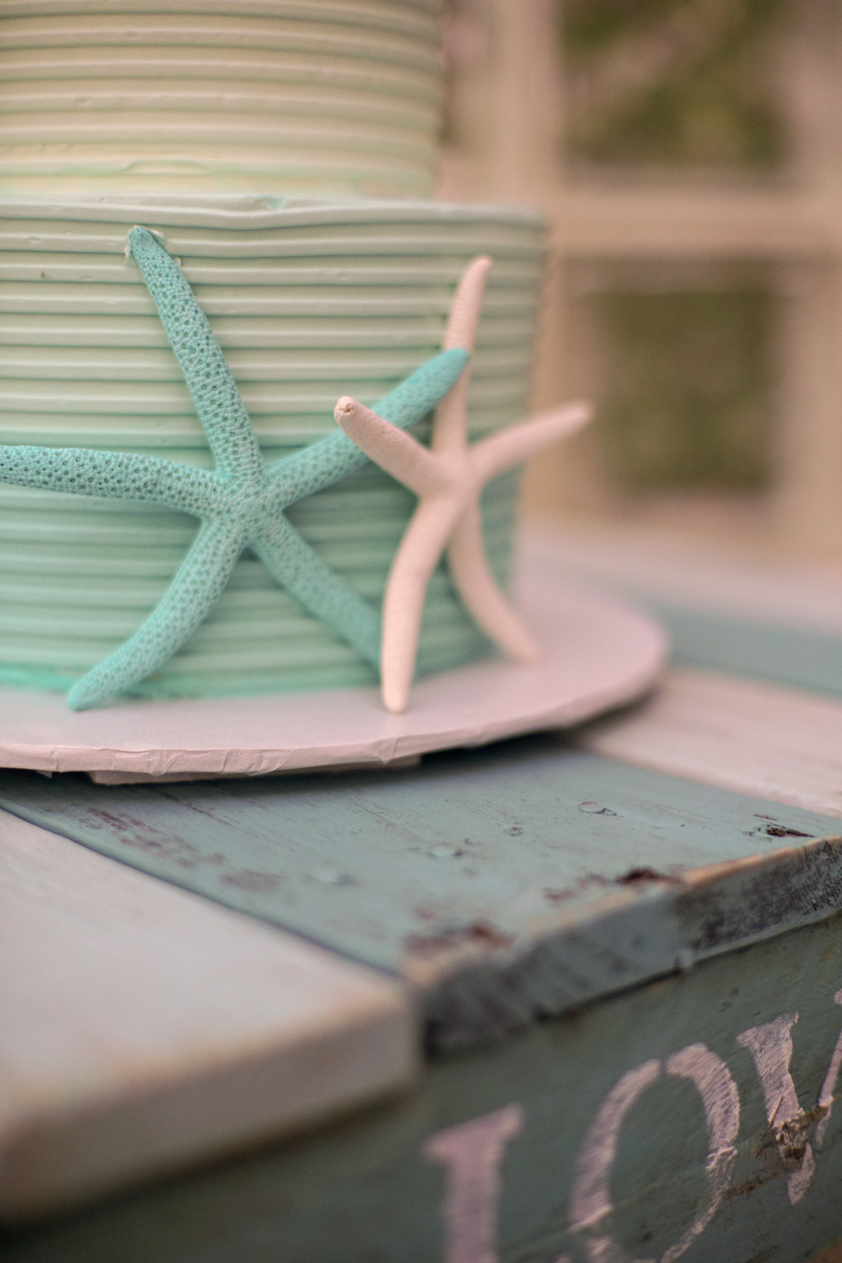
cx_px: 421
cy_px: 632
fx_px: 1753
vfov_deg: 39.6
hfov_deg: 27.0
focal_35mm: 50
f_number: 2
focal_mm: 50
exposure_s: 1/160
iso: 2000
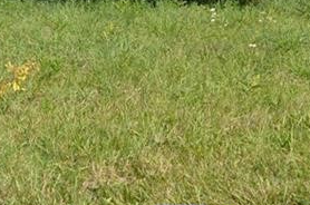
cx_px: -191
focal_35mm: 129
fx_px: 1108
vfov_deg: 10.2
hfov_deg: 14.5
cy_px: -117
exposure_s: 1/4000
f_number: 5.6
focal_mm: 35
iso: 800
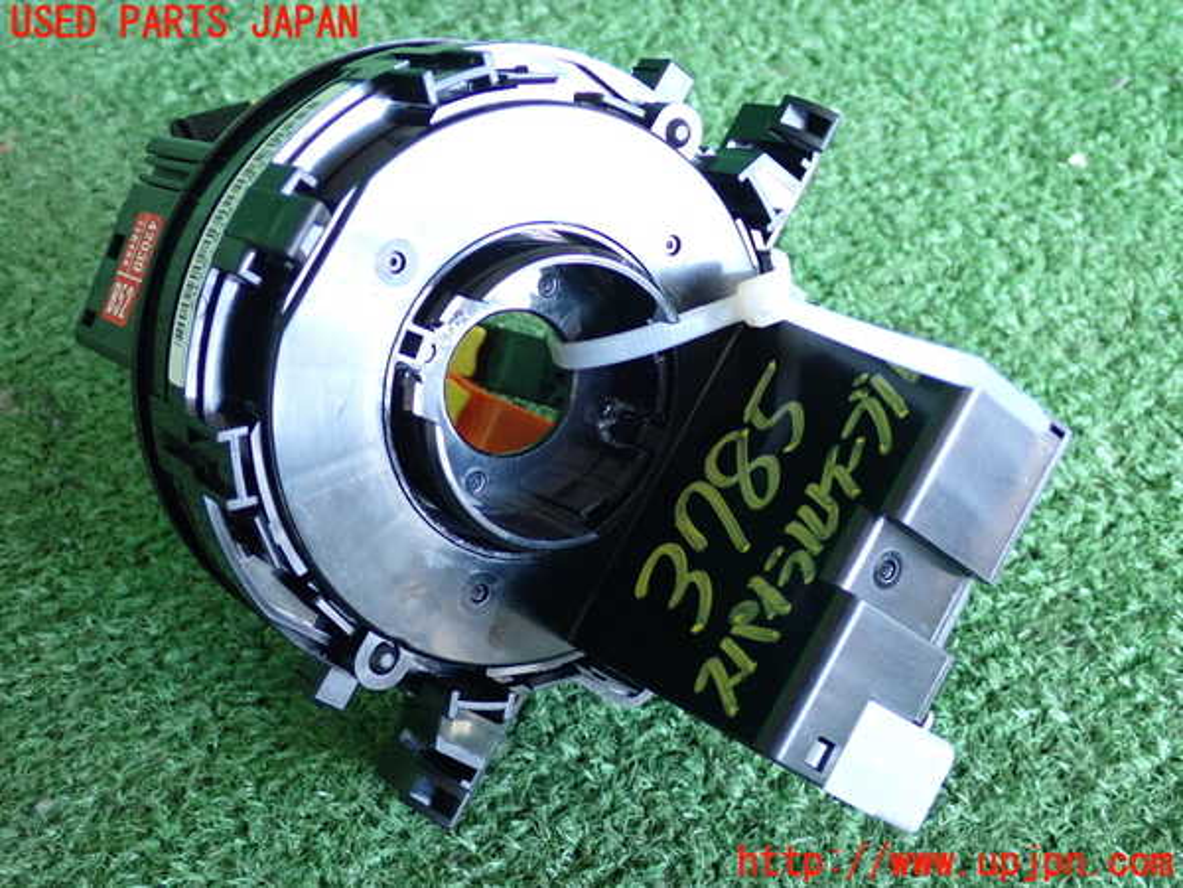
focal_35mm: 50
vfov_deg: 29.1
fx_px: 1709
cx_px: 592
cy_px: 444
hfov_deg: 38.2
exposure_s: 1/125
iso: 800
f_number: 3.2
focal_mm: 9.01
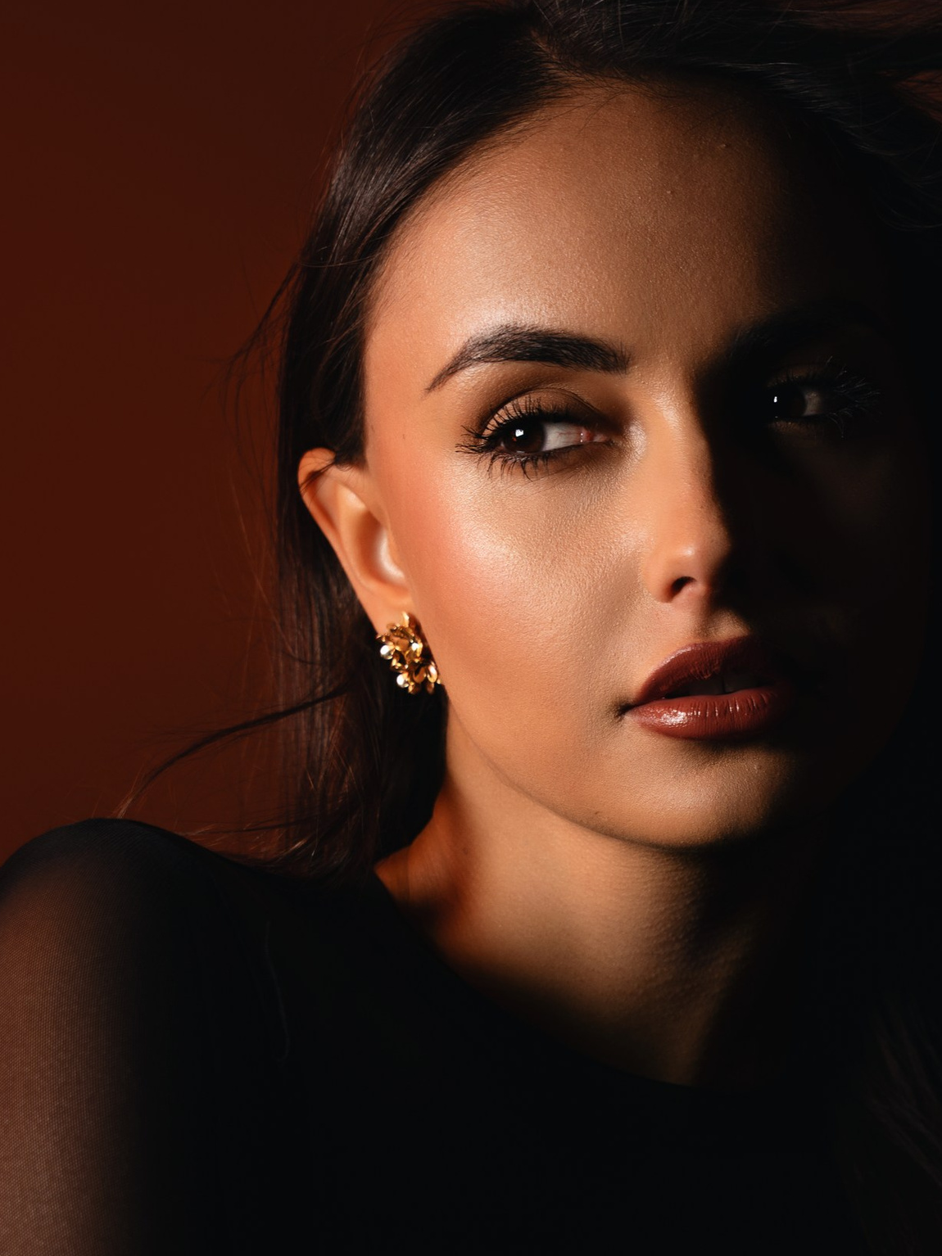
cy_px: 1177
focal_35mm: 130
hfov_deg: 11.3
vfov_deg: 14.9
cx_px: 741
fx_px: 4736
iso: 100
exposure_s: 1/320
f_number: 3.5
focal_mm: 54.2
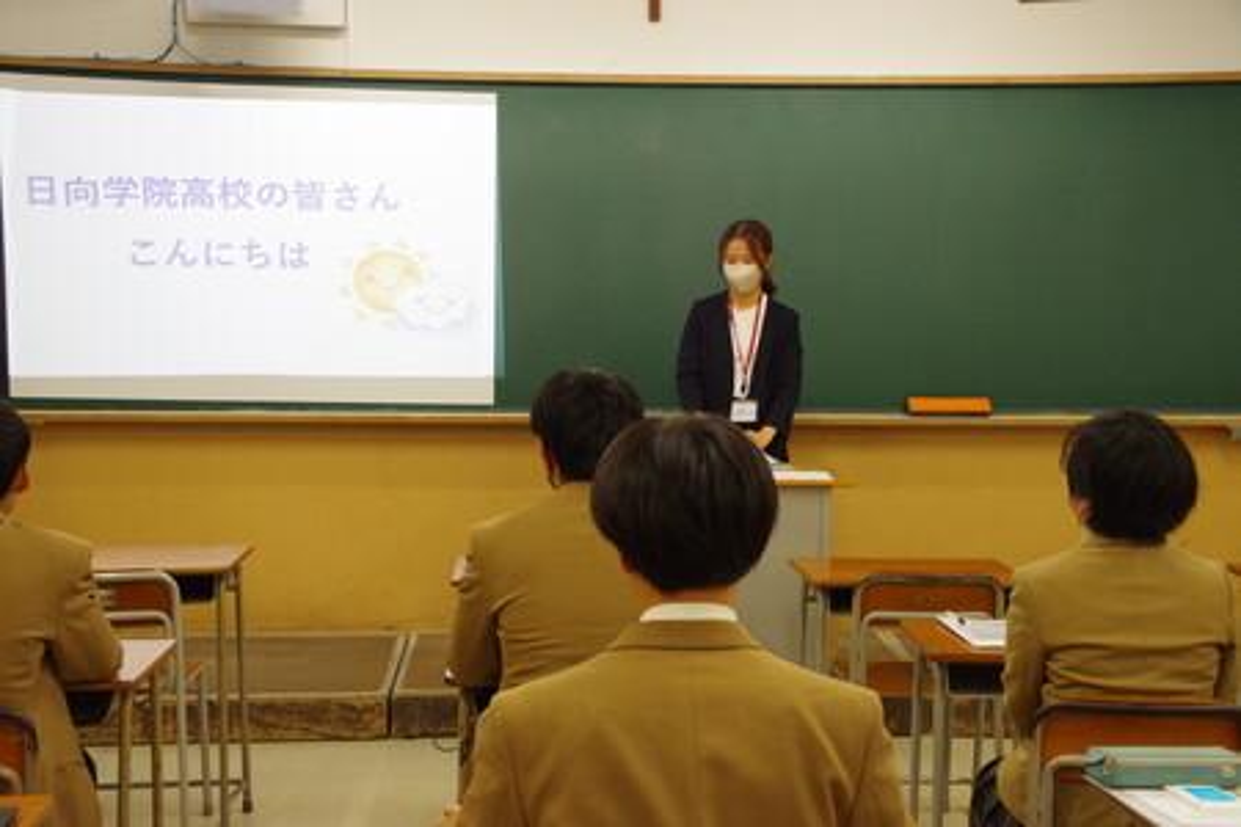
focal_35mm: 51
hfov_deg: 38.9
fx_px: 1758
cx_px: 620
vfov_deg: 26.5
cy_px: 414
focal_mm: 34
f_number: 8
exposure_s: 1/160
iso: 3200
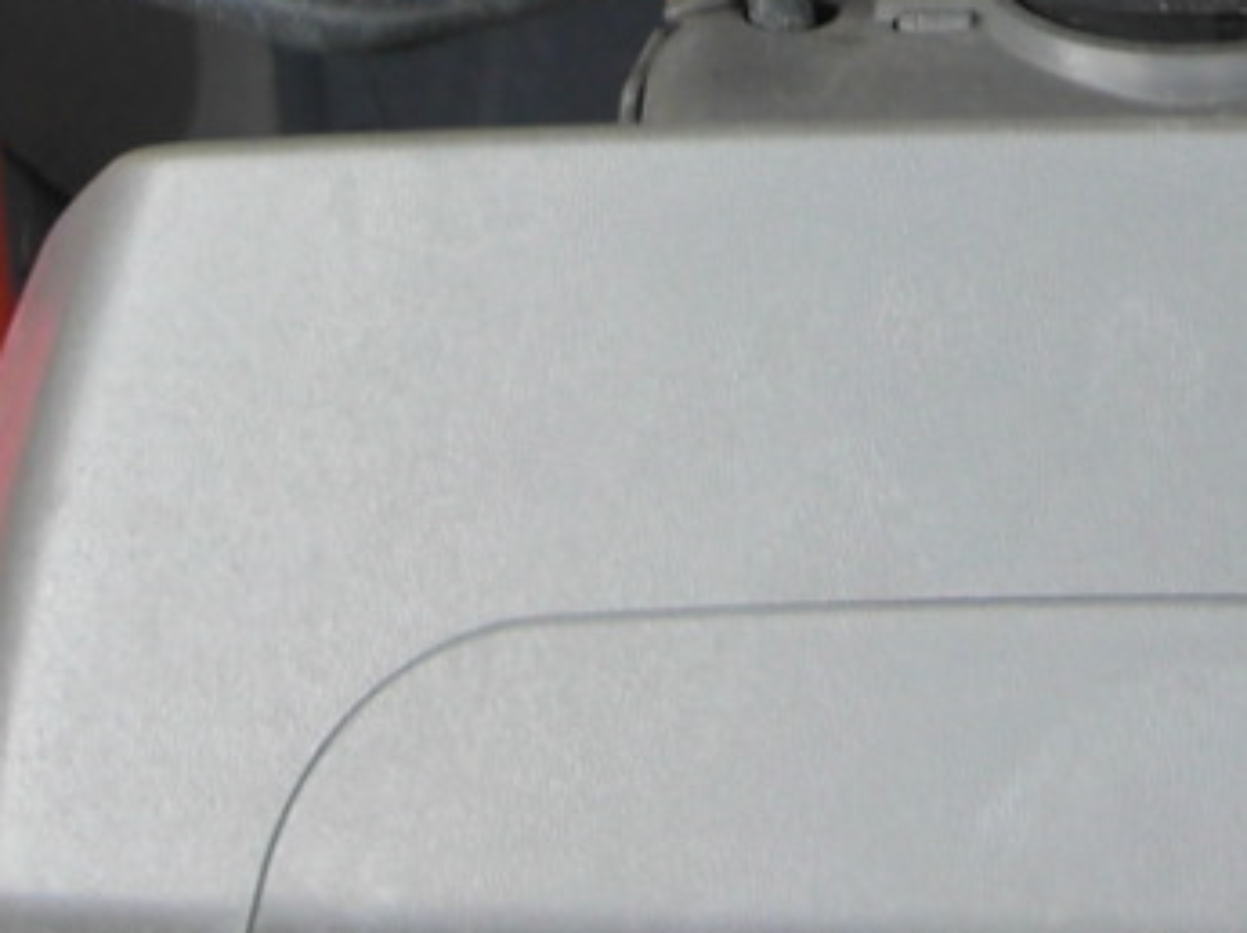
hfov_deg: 15.0
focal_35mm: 130
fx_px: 4678
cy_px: -372
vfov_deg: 11.0
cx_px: 1171
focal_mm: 4.9
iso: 50
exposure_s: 1/80
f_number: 2.6
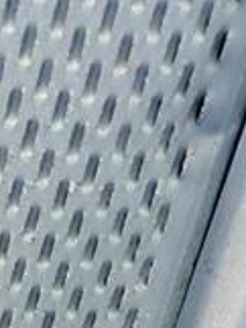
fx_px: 1694
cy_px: 911
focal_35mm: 179
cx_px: -466
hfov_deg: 7.4
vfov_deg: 9.3
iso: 125
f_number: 1.78
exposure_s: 1/121
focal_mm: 6.86
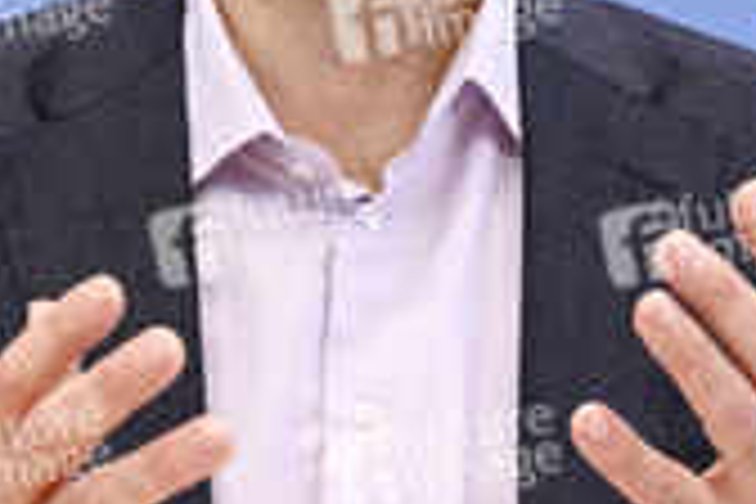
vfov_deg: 5.0
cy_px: -104
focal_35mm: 274
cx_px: 326
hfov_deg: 7.5
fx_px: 5754
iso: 4000
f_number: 6.3
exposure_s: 1/500
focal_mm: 102
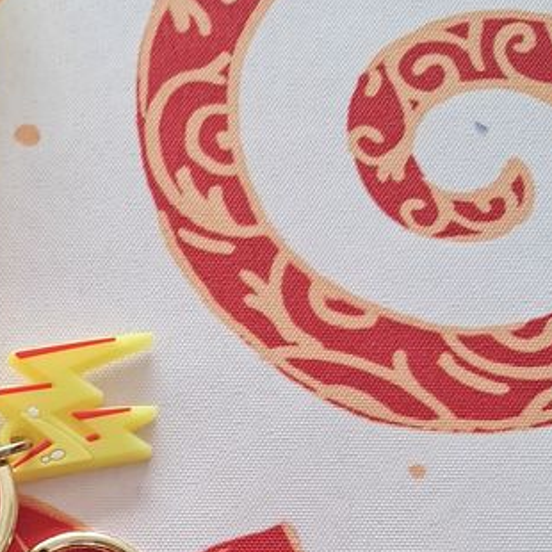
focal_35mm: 77
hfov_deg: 21.3
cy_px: 645
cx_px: -64
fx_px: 1389
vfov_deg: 21.1
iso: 500
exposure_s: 1/50
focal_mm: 4
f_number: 1.8
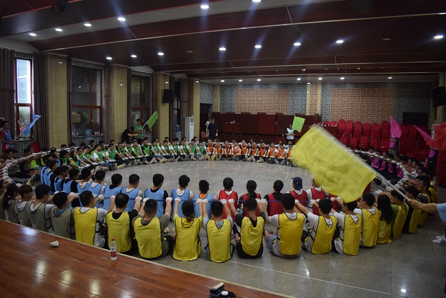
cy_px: 149
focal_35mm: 27
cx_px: 223
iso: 1600
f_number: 3.5
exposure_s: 1/60
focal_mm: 18
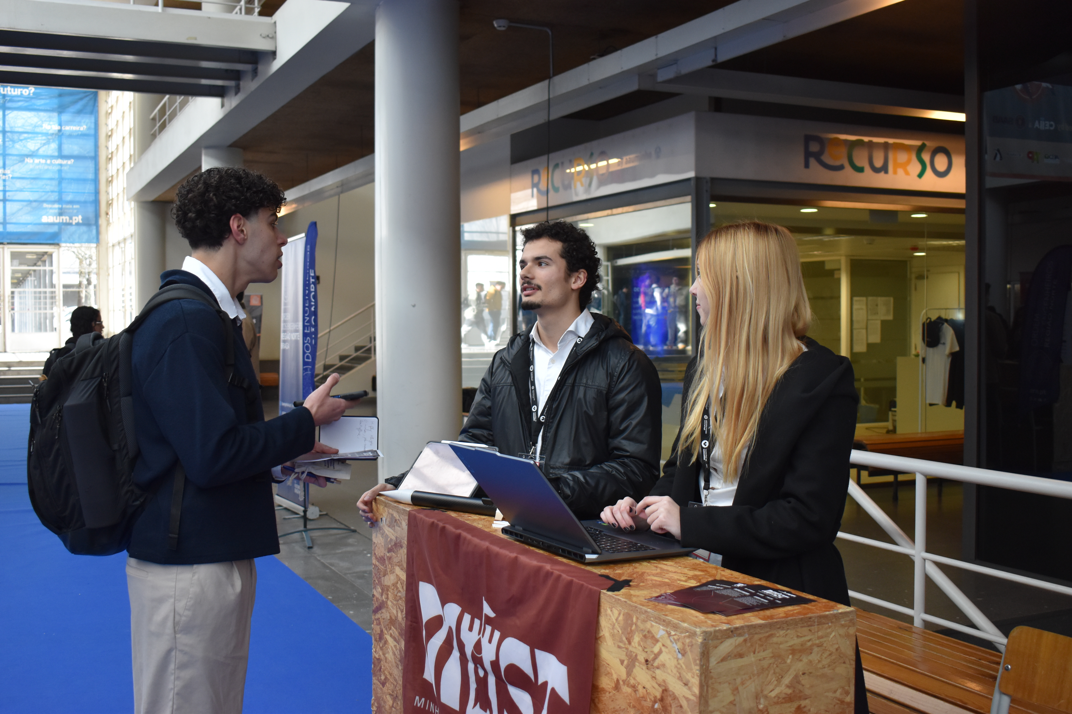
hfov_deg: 49.6
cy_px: 357
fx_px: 1161
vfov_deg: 34.2
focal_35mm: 39
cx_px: 536
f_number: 4
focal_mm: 26
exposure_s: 1/250
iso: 800
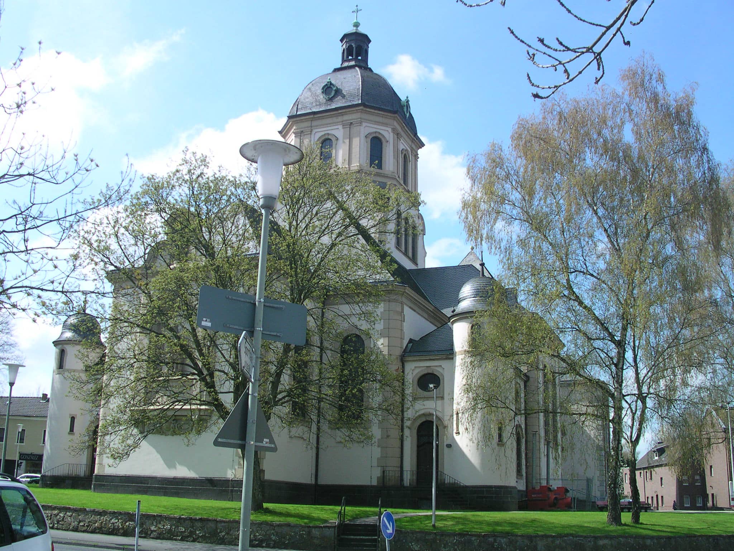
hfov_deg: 50.1
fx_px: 785
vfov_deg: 38.7
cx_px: 367
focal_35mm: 37
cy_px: 276
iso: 100
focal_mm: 5.6
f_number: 4.5
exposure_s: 1/339
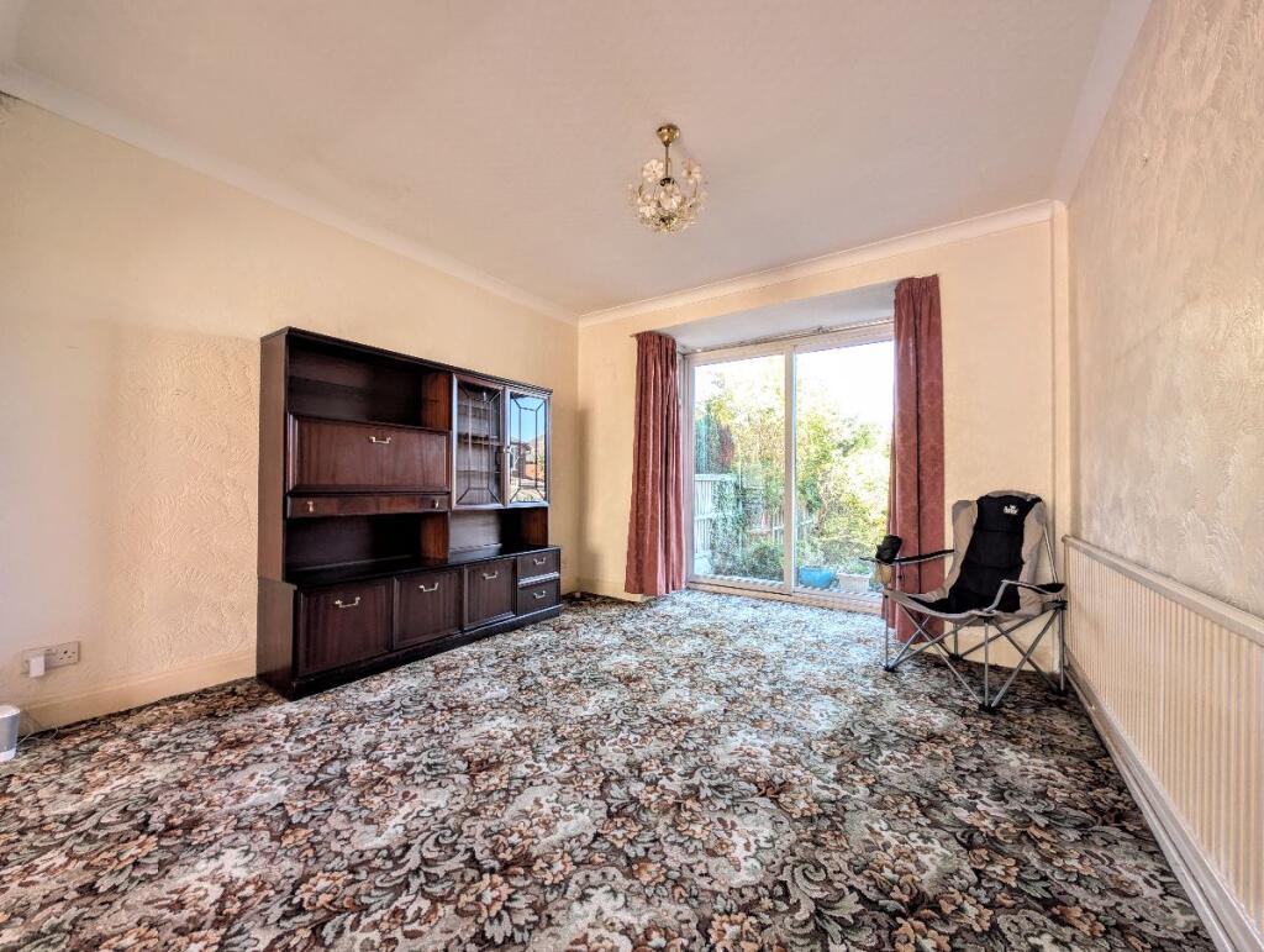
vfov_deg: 94.6
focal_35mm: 12
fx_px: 439
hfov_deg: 110.5
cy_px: 476
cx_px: 632
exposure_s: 1/207
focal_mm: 2.02
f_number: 1.7
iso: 71
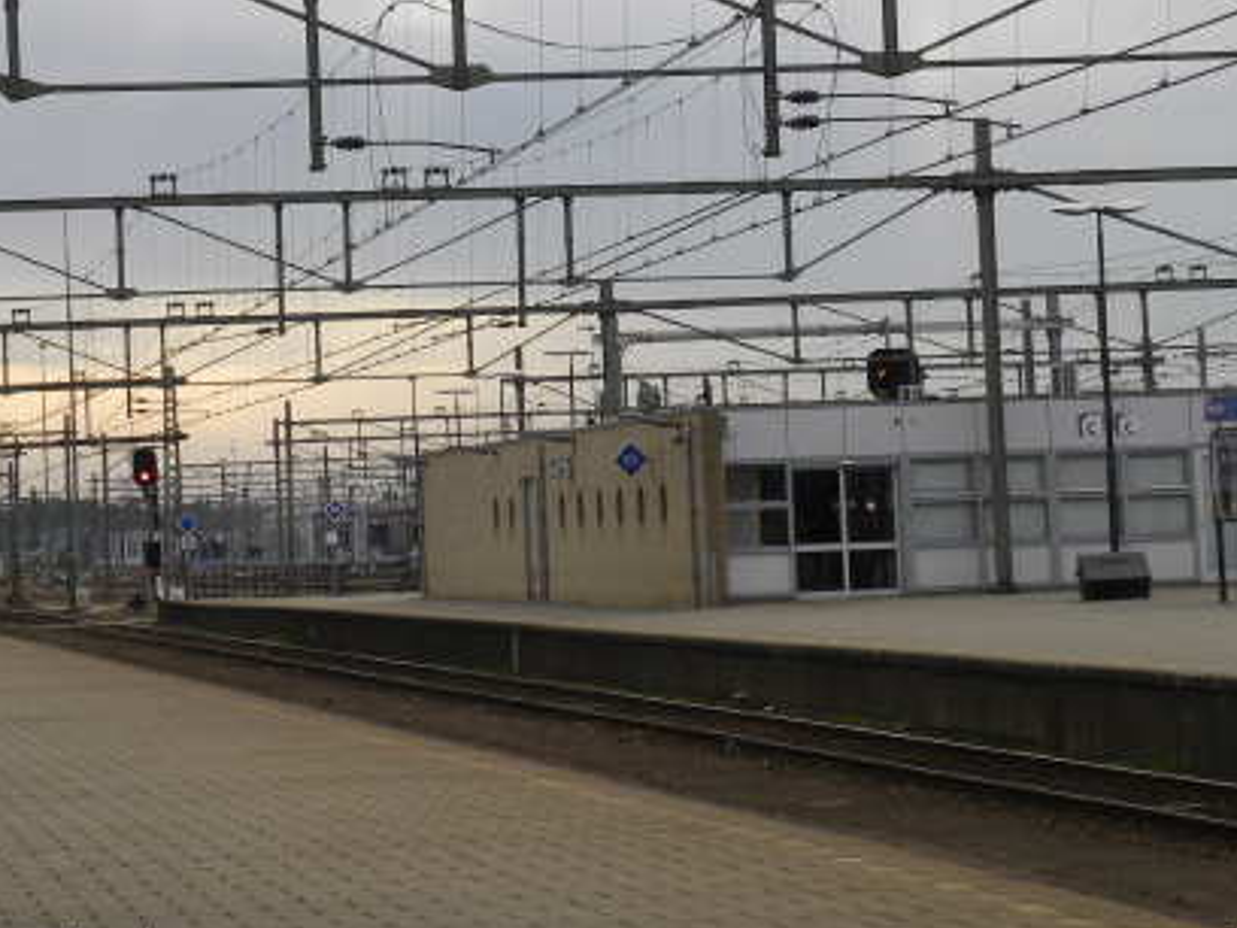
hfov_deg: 13.3
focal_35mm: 149
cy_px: 261
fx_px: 5325
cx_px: 570
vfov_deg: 9.9
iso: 64
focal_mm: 16.9
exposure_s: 1/189
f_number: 5
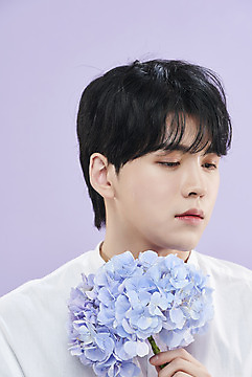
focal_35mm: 172
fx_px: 1801
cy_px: 193
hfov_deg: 8.0
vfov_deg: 11.9
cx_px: 130
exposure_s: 1/125
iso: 64
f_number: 8
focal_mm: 155
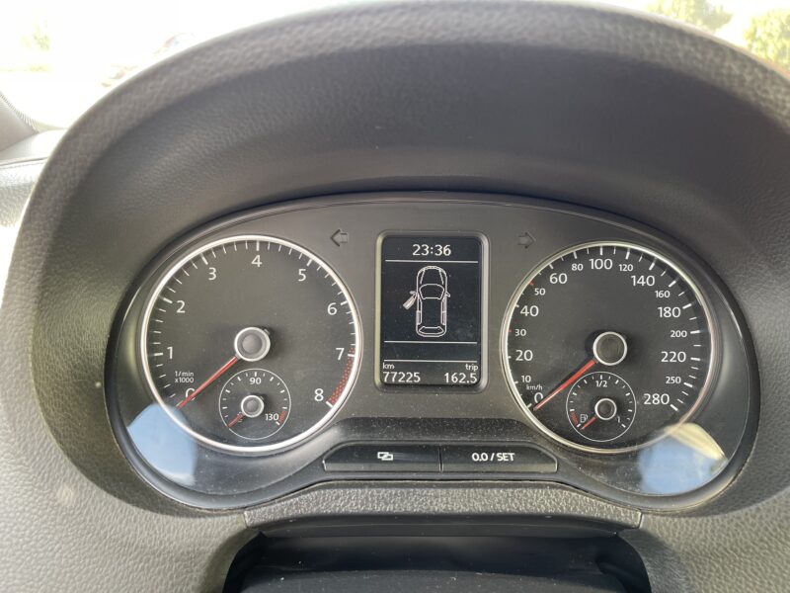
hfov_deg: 69.4
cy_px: 296
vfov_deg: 54.9
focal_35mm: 25
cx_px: 395
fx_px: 571
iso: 125
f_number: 1.6
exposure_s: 1/113
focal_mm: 5.1
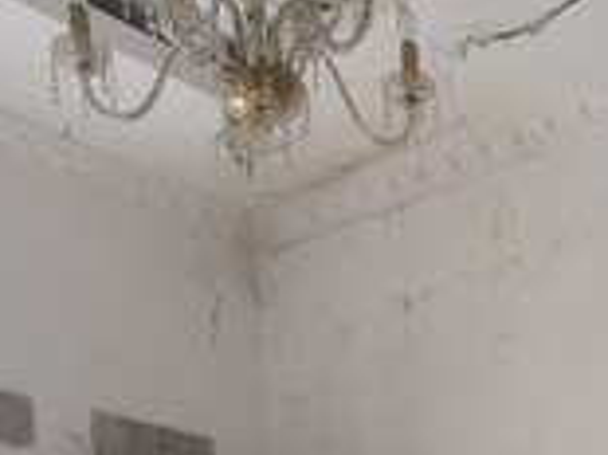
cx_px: 592
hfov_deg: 27.5
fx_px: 1176
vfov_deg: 16.9
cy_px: 883
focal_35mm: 67
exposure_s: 1/50
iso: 50
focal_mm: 1.8
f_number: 2.2
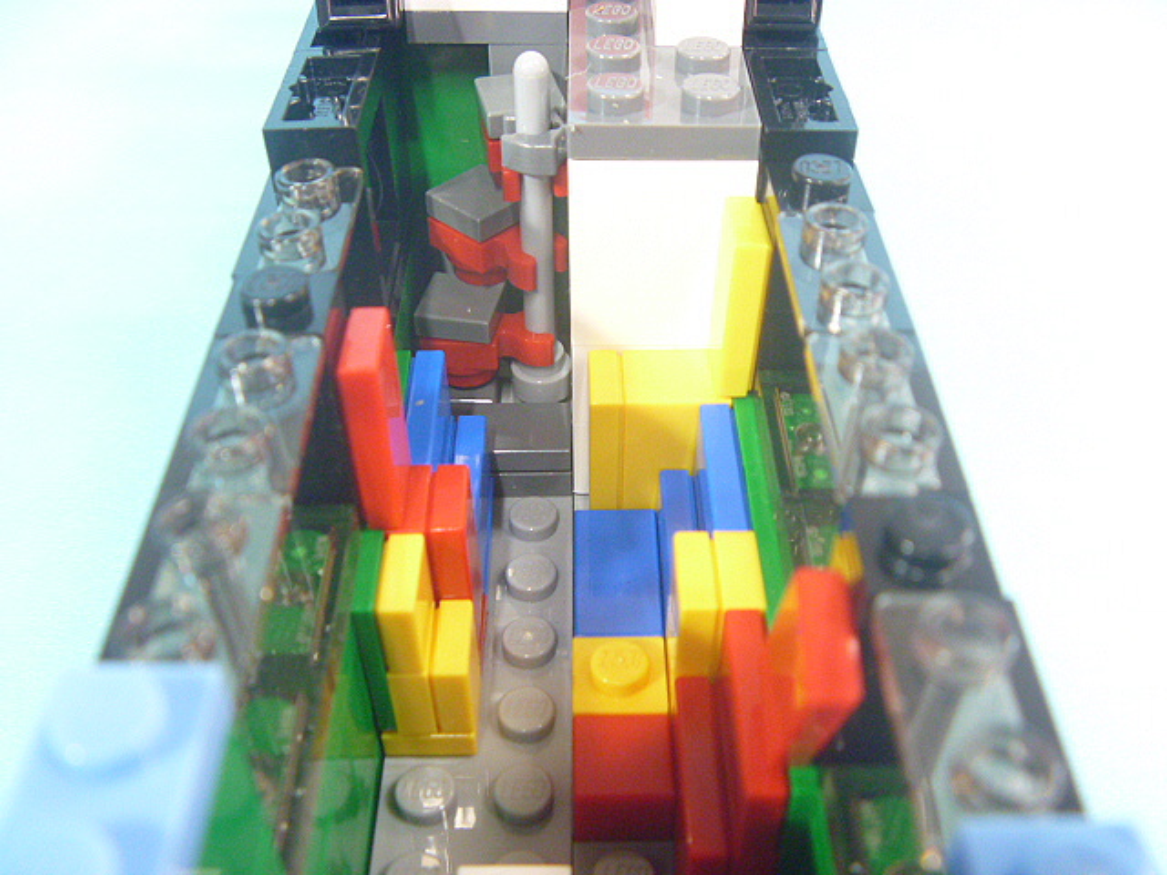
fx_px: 1180
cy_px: 438
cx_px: 584
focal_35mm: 35
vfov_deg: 40.7
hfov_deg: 52.6
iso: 400
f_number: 3.5
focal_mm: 6.3
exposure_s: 1/6
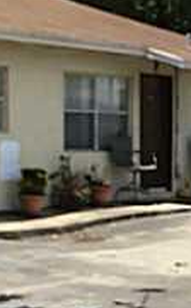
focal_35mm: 137
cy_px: 253
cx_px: 321
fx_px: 1145
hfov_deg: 9.2
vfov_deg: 15.2
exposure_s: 1/1866
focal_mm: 4.15
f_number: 2.2
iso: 32
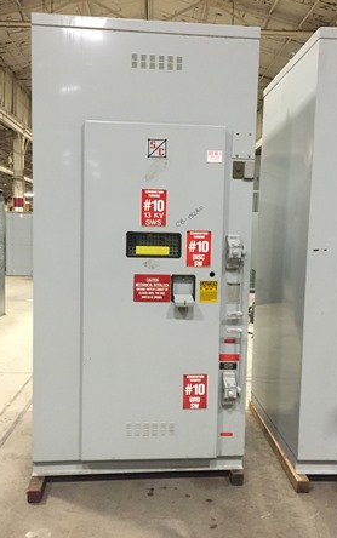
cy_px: 268
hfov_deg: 40.6
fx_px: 455
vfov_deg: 61.2
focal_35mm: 31
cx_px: 160
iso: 250
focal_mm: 4.15
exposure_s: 1/30
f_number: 2.2
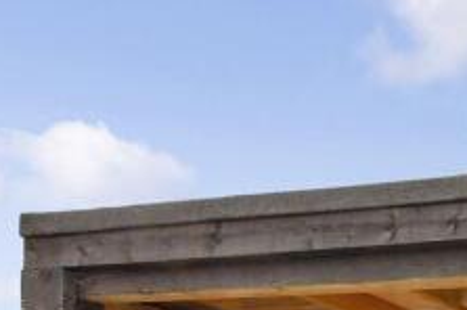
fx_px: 894
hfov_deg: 20.9
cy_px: 541
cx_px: 825
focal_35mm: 69
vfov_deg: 16.7
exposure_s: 1/15
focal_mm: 10
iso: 160
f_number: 8
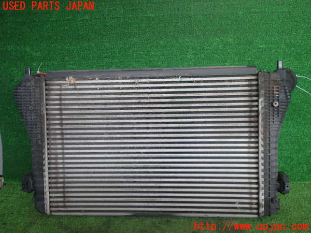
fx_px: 270
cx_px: 156
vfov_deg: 46.8
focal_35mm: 30
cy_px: 116
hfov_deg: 60.0
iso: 200
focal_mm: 5.4
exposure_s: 1/100
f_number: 2.3
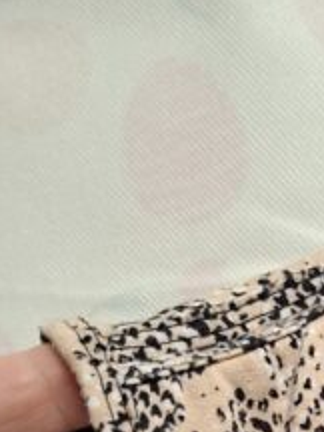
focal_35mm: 85
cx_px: 580
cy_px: 694
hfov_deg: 15.1
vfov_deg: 19.3
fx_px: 1061
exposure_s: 1/50
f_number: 1.8
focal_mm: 5.54
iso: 320
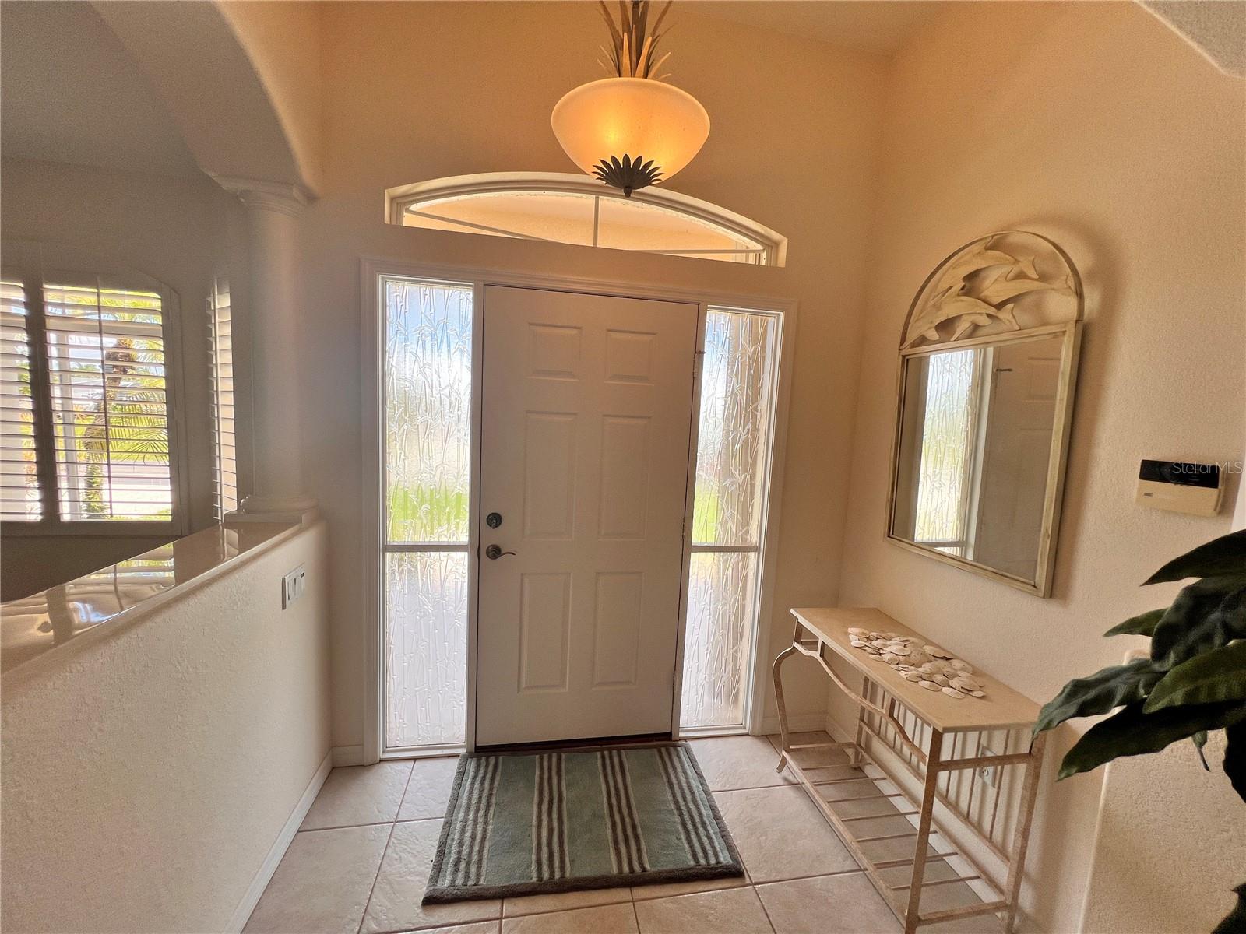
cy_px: 467
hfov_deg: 106.2
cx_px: 623
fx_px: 468
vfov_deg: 89.9
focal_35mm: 13
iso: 32
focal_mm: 1.57
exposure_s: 1/239
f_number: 1.8
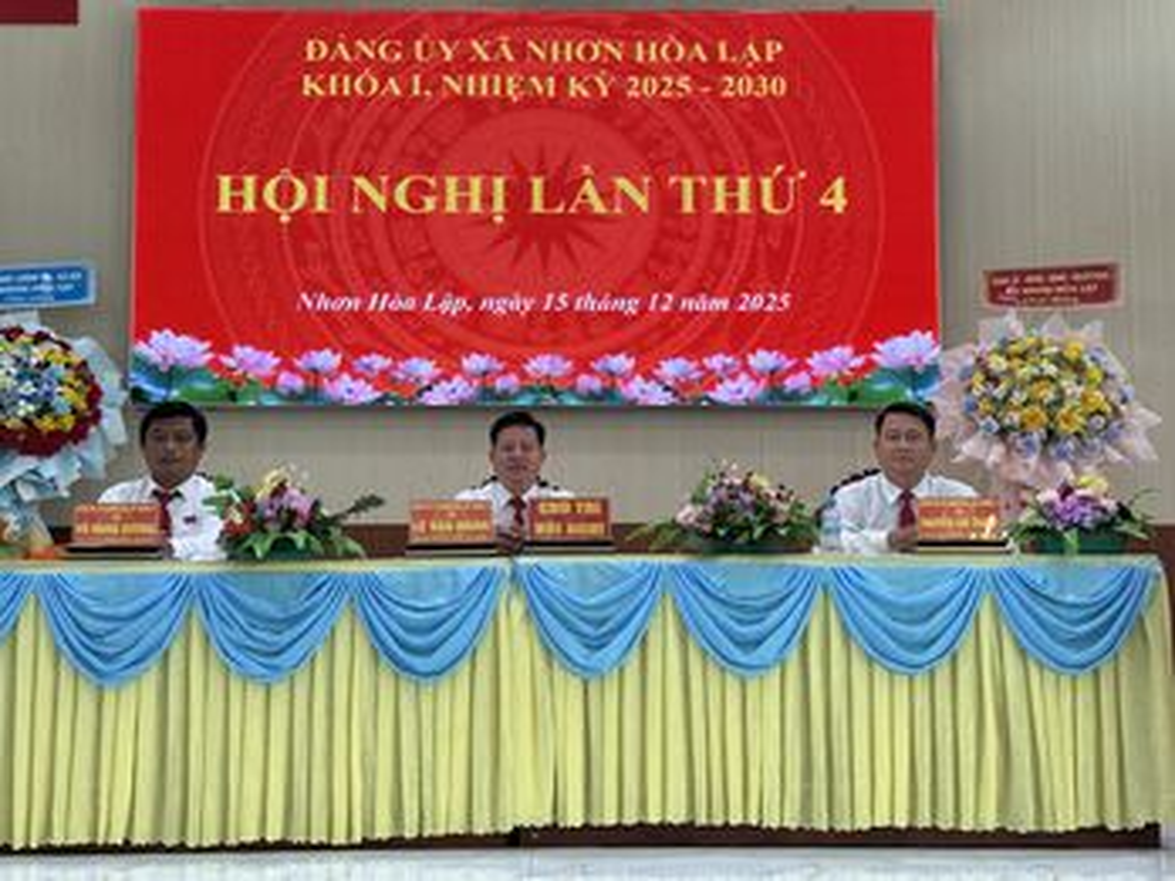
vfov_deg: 30.3
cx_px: 588
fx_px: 1629
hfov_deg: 39.7
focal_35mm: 48
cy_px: 440
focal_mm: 6.86
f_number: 1.78
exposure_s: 1/120
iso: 80
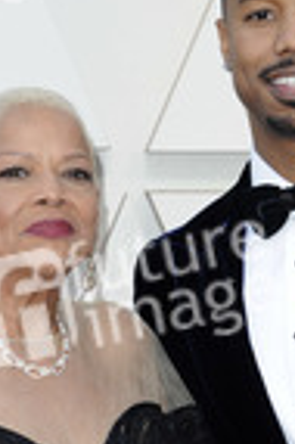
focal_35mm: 230
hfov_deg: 6.0
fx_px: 2834
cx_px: 210
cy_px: 450
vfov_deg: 8.9
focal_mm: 82
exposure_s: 1/250
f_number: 6.3
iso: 800
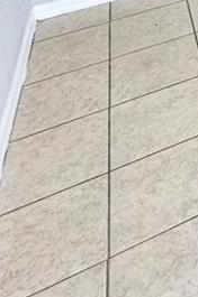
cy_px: -233
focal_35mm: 66
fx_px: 546
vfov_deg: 21.1
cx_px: 469
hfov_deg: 14.3
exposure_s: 1/120
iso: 100
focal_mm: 2.22
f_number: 2.2
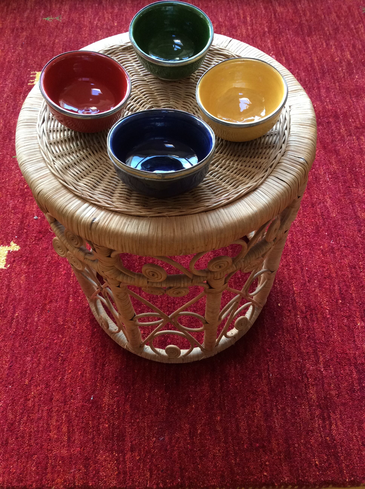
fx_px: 451
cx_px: 182
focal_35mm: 32
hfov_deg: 44.1
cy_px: 244
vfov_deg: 56.9
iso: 80
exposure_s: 1/25
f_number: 2.4
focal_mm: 3.3
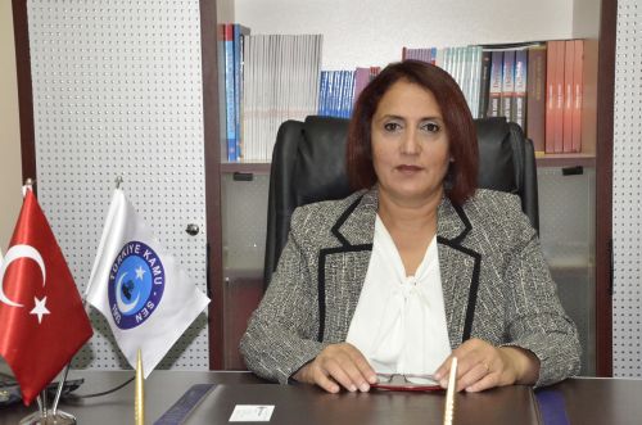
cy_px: 212
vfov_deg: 18.1
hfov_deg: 27.0
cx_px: 321
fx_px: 1335
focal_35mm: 75
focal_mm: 50
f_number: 8
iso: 5000
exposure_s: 1/60
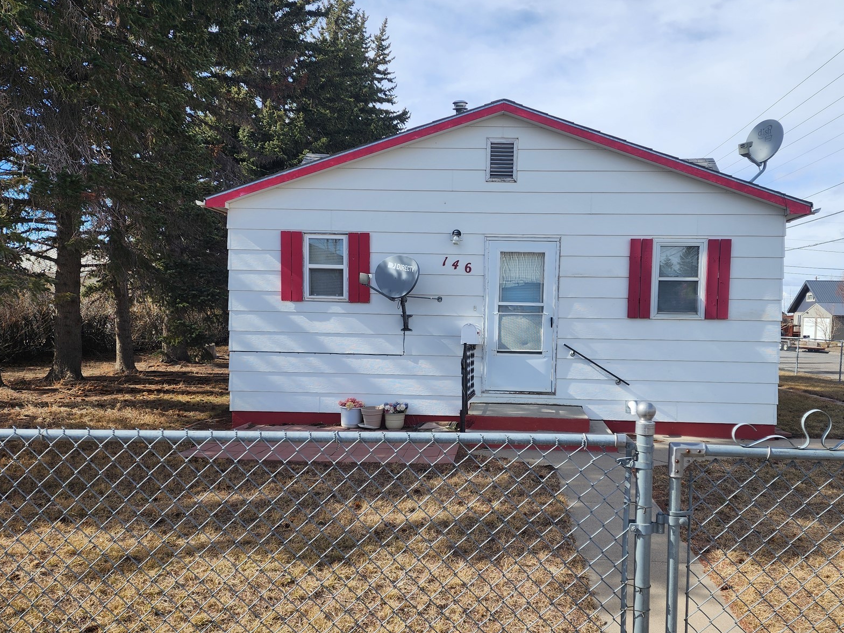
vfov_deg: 46.6
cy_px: 368
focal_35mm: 30
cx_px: 482
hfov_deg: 59.7
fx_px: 732
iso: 12
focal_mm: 6.4
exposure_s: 1/794
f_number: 1.8
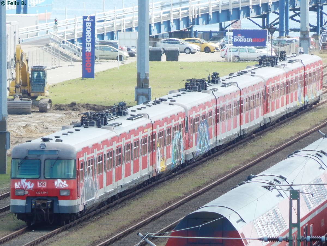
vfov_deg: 2.2
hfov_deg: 3.0
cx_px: 164
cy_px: 123
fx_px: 6310
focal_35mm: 668
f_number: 5.8
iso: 125
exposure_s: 1/320
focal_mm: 120
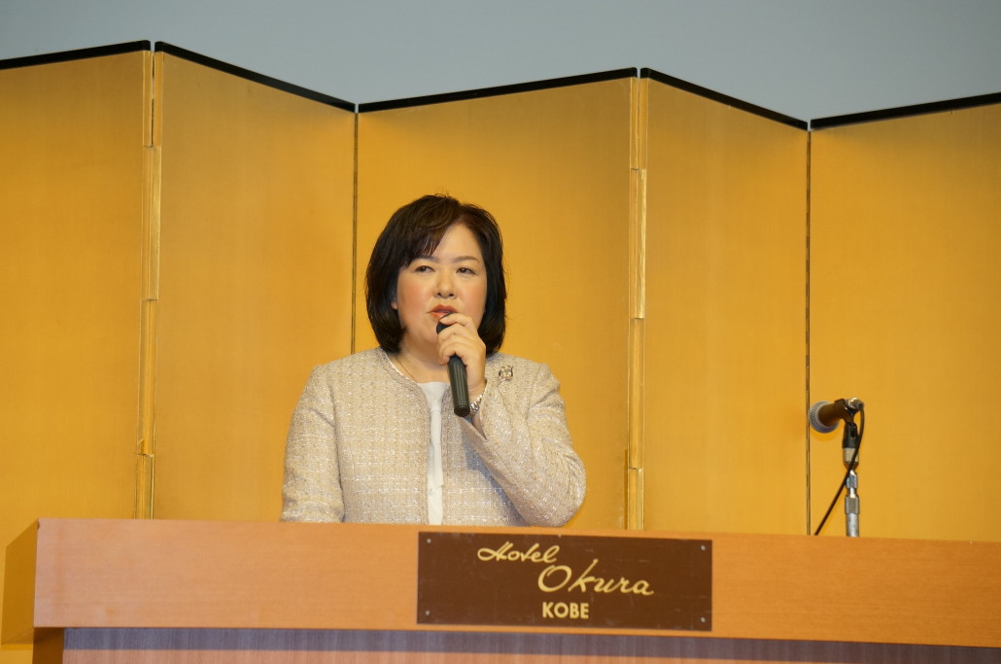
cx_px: 500
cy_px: 332
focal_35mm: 140
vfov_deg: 9.8
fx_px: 3872
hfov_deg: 14.7
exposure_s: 1/160
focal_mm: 93
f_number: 5.6
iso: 640
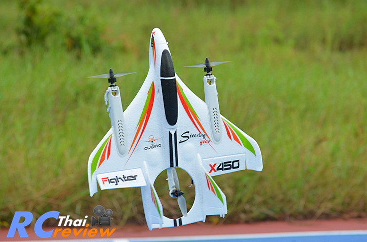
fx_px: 1931
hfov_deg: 10.9
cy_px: 127
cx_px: 190
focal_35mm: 190
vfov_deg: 7.2
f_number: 8
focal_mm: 116
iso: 140
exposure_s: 1/250
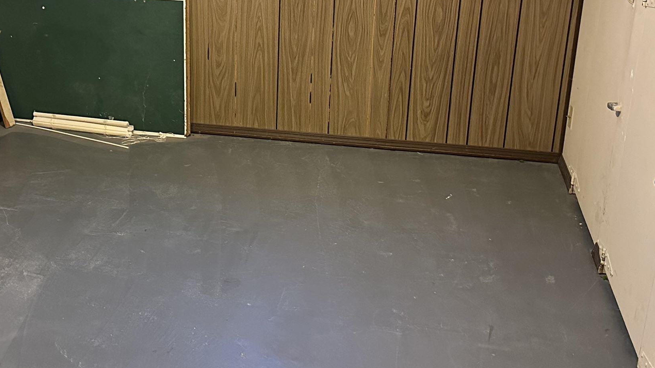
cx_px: 241
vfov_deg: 24.3
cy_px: 118
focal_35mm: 49
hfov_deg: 41.8
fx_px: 851
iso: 800
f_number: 1.78
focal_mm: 6.86
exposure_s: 1/40
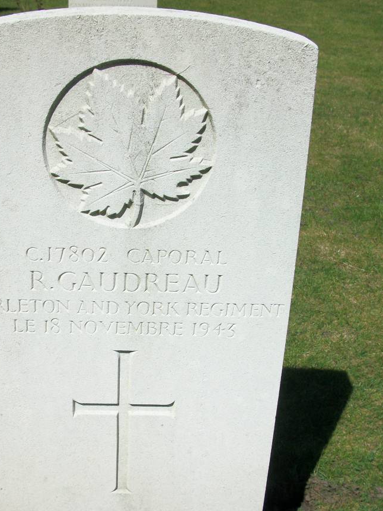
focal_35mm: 52
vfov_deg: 36.4
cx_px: 162
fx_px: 768
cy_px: 341
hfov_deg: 28.0
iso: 80
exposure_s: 1/250
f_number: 8.8
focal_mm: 6.3
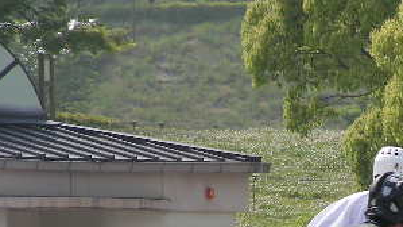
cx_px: 381
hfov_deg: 3.4
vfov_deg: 1.9
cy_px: 292
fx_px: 6698
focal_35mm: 627
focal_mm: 44.8
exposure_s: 1/357
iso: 50
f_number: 4
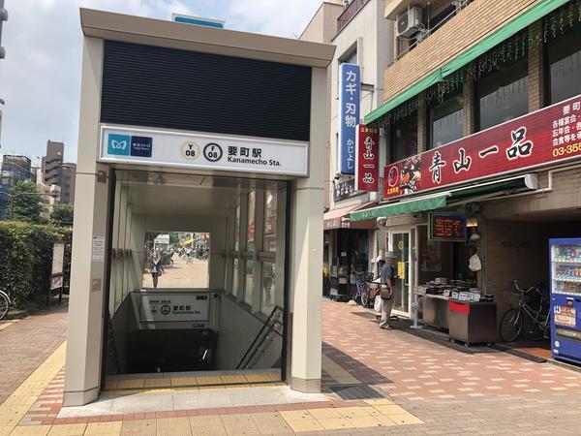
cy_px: 218
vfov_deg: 49.7
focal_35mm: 28
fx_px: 470
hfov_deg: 63.4
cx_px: 290
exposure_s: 1/1245
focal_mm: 3.99
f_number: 1.8
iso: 20
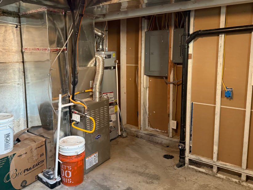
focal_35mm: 30
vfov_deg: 46.7
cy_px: 82
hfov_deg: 59.4
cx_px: 98
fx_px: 219
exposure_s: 1/40
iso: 640
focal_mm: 6.76
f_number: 1.78
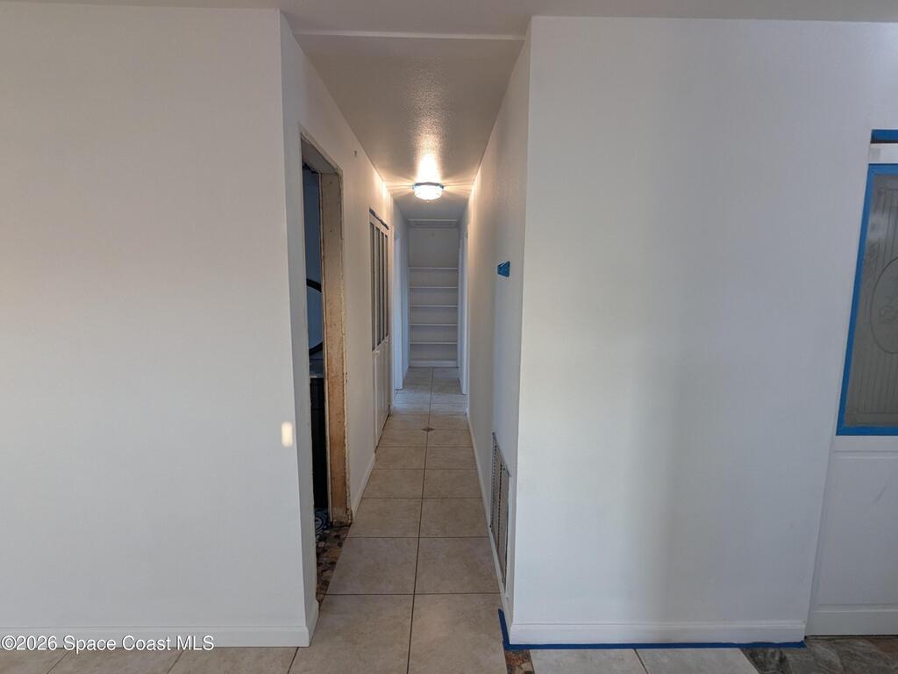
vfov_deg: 78.1
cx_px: 449
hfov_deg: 94.5
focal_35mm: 16
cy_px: 337
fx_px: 415
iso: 190
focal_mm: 2.22
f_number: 2.2
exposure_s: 1/40
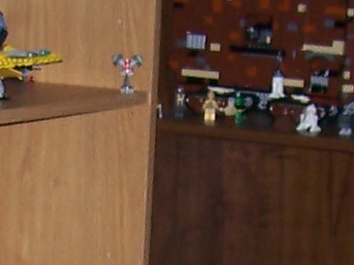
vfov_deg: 6.0
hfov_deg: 8.1
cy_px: 589
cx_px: -179
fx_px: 2434
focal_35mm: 238
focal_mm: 5.6
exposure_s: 1/60
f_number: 2.7
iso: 80
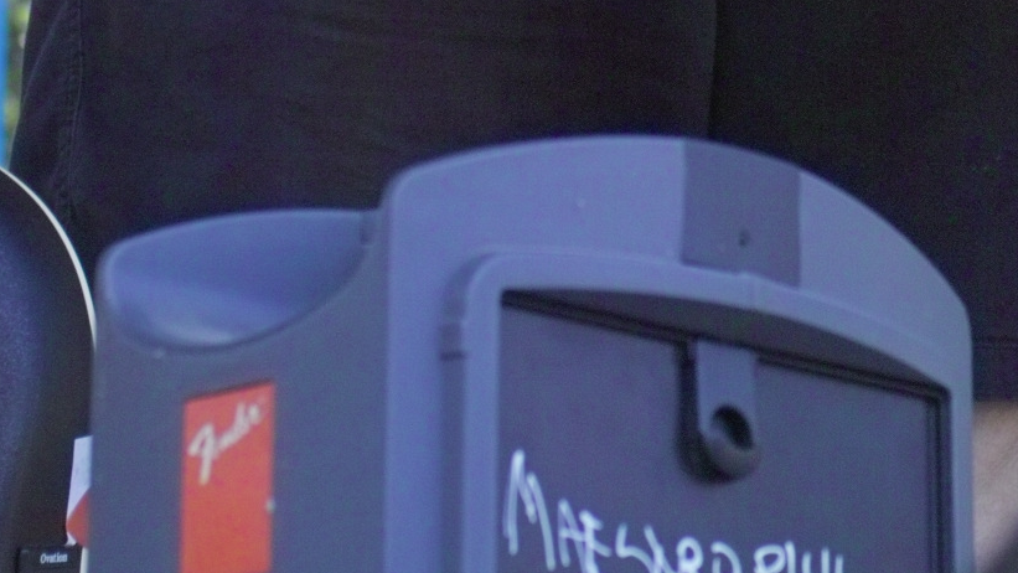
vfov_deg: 4.8
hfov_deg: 8.7
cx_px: 844
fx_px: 6641
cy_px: -721
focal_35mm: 246
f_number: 4.5
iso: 200
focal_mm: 50
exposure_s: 1/125
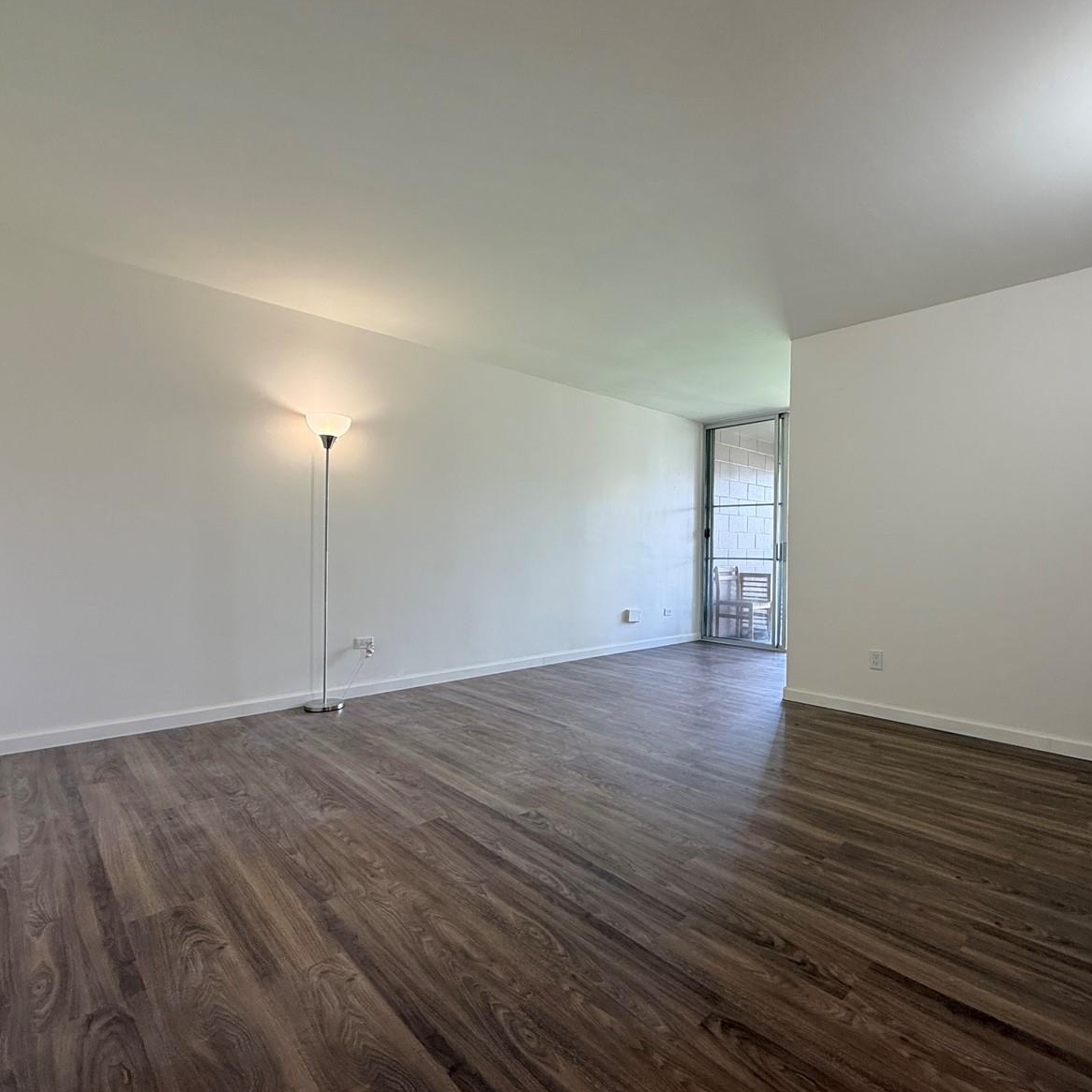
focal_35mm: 17
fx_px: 607
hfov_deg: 83.7
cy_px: 553
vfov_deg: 84.0
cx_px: 599
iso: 200
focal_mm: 2.22
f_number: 2.2
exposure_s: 1/120
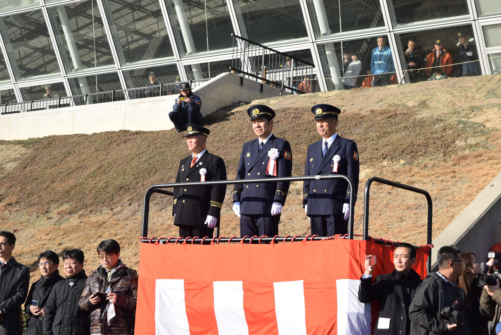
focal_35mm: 82
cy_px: 168
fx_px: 1149
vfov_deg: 16.6
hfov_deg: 24.6
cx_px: 250
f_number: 8
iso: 200
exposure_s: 1/400
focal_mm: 55
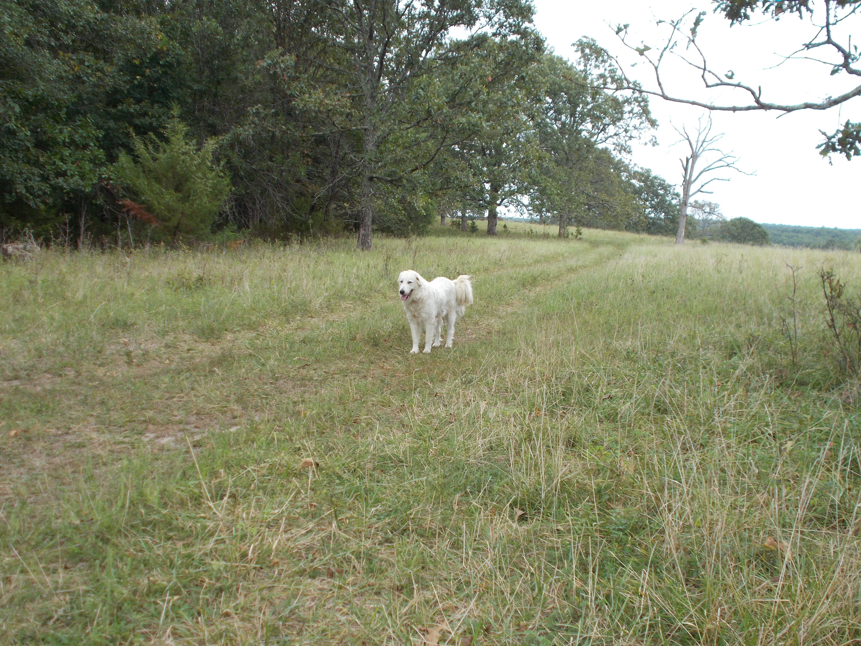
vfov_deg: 36.8
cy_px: 323
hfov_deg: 47.9
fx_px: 970
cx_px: 430
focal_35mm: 39
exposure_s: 1/200
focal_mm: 6.9
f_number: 3.9
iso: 80
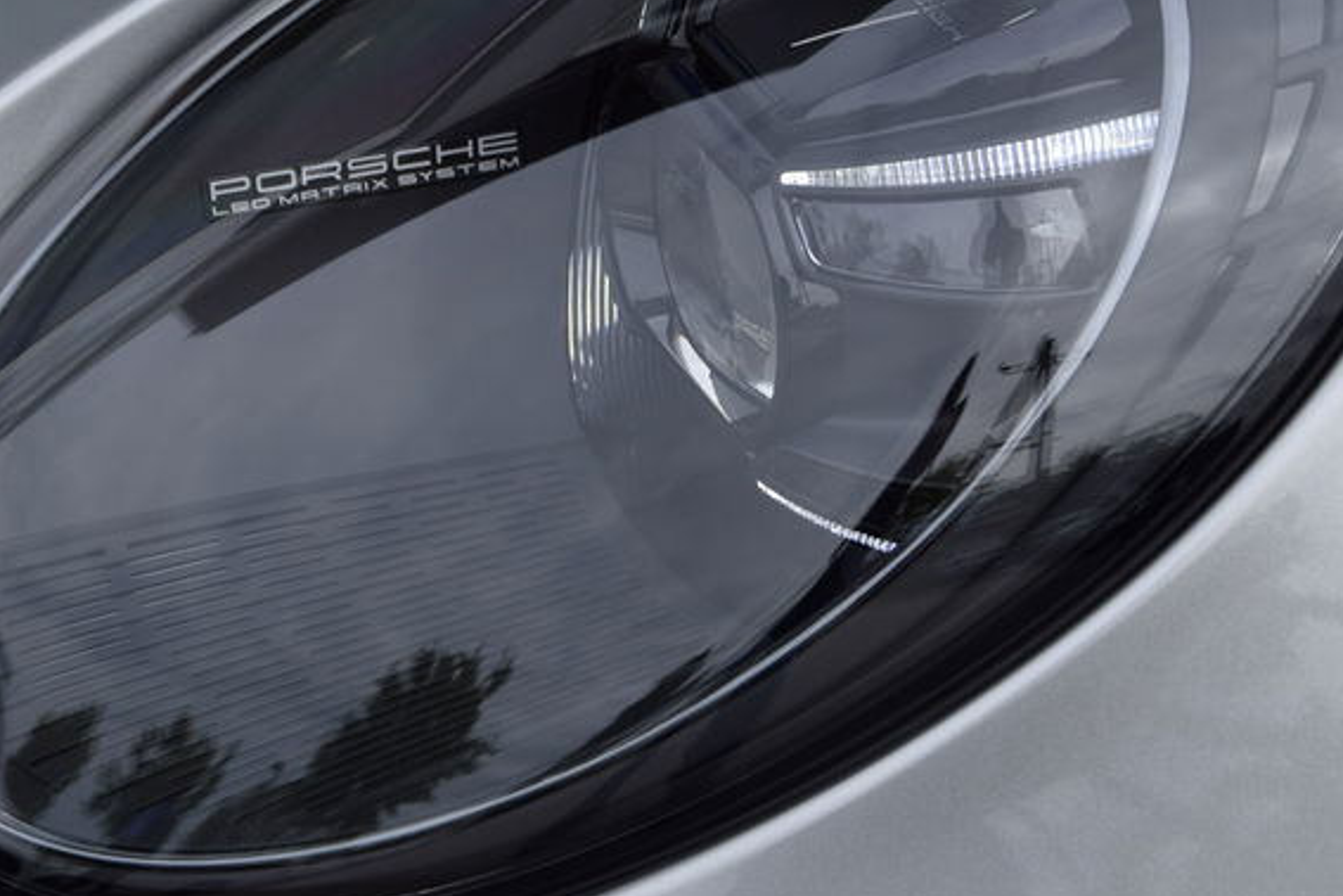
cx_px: 623
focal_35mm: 157
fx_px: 5857
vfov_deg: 8.7
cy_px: 353
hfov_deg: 13.1
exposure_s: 1/800
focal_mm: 58
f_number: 7.1
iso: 200
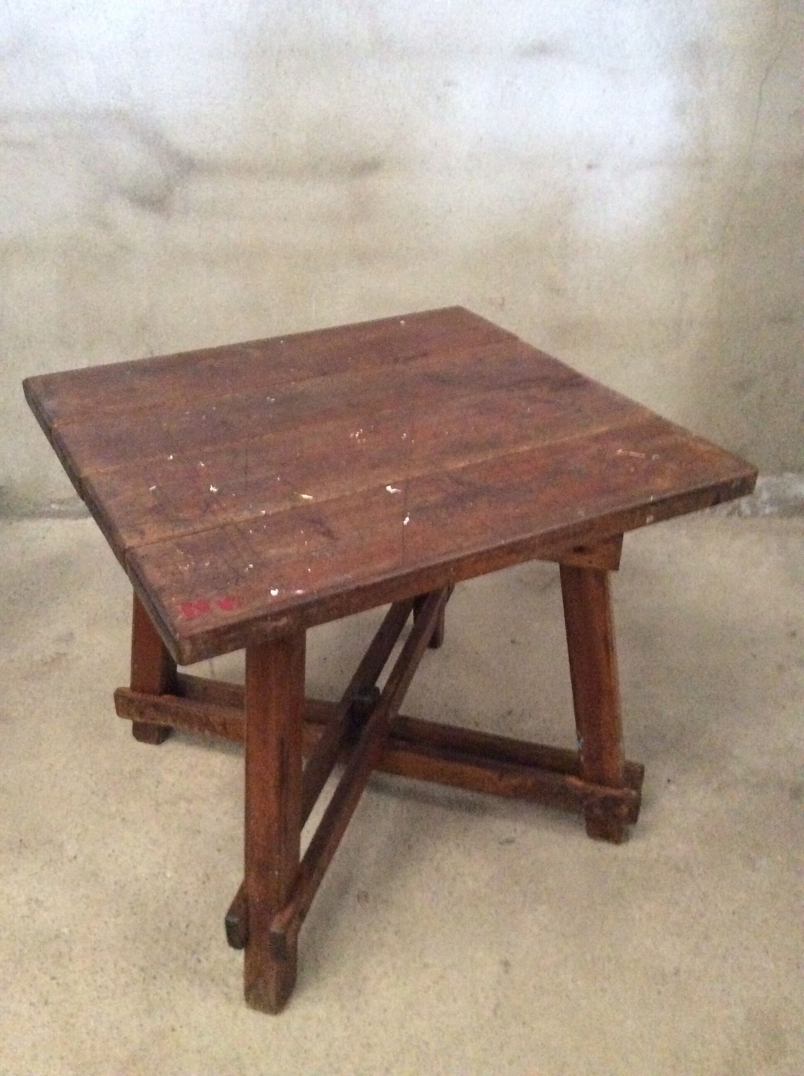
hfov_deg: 44.1
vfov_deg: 56.9
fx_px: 994
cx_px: 402
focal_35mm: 32
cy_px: 538
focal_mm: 3.3
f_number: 2.4
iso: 800
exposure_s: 1/17
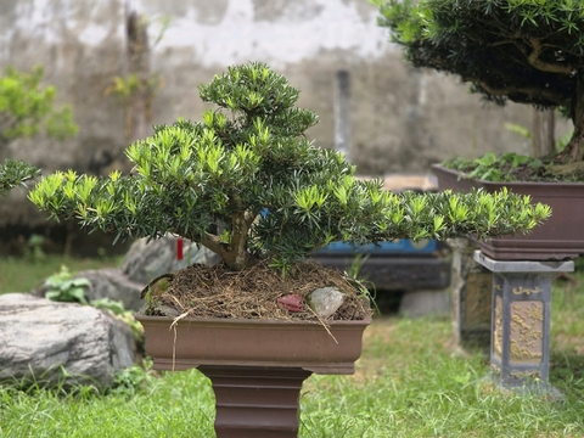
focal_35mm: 69
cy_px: 219
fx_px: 1164
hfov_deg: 28.2
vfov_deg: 21.3
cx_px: 292
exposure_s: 1/417
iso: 50
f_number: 2.4
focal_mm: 7.9
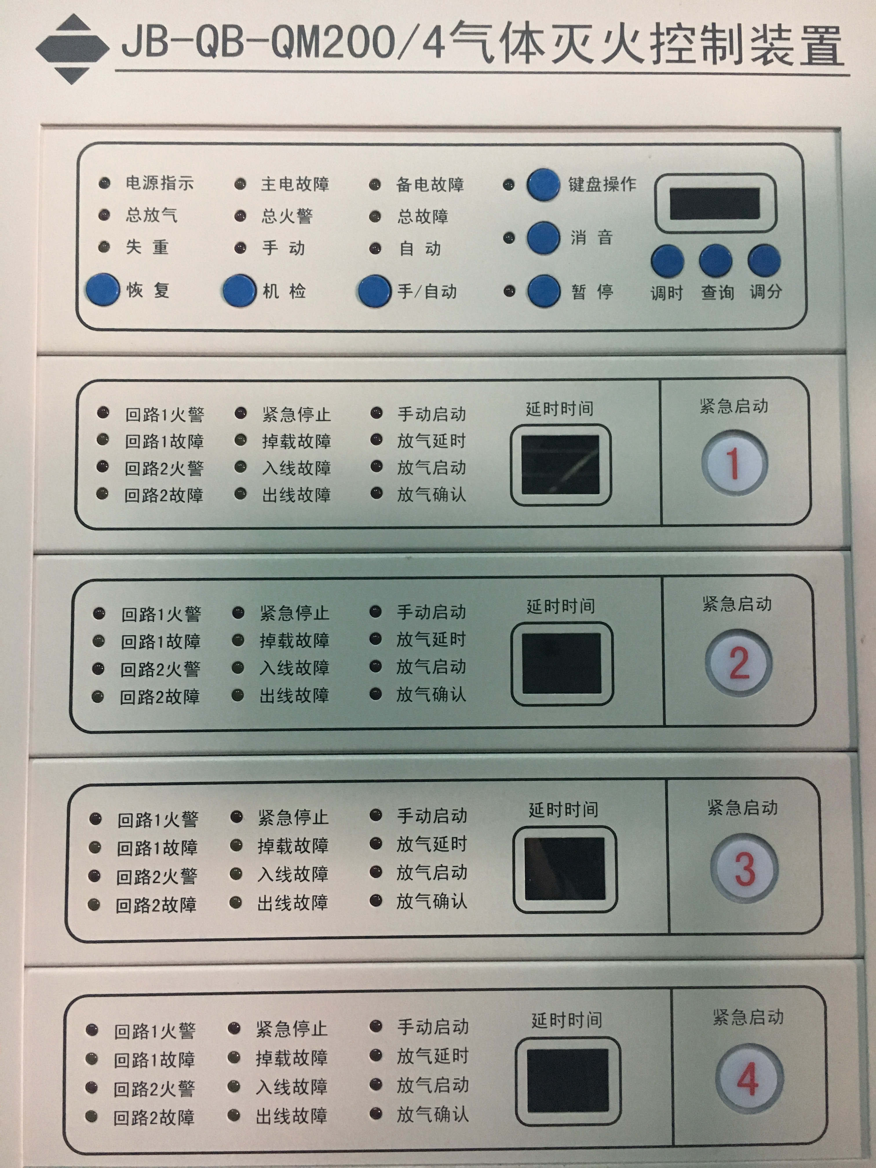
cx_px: 438
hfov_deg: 48.2
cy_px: 584
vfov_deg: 61.7
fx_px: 979
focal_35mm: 29
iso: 200
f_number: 2.2
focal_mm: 4.15
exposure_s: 1/33
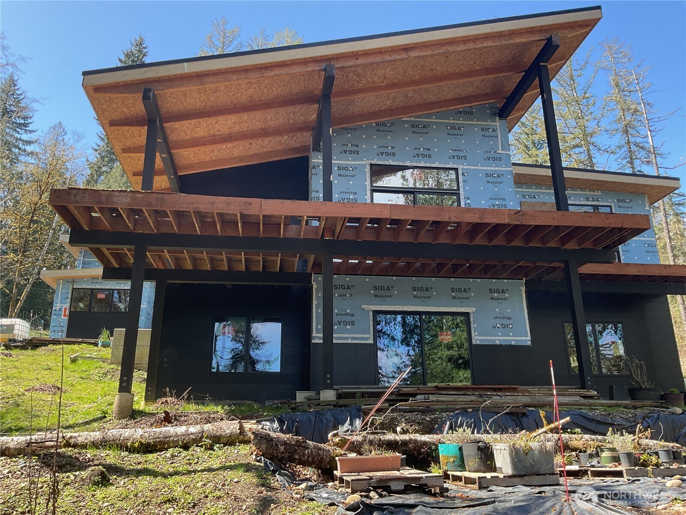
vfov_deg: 48.2
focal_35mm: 29
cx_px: 343
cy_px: 258
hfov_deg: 61.7
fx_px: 575
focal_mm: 3
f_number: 1.8
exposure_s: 1/202
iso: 16
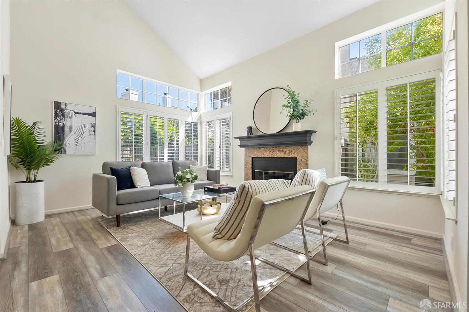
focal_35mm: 15
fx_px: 195
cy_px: 156
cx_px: 234
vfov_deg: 77.3
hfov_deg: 100.4
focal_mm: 10
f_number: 9
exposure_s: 1/6
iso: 160
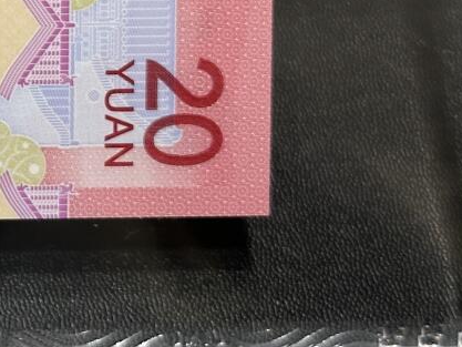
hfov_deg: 11.6
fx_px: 2149
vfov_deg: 9.0
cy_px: -135
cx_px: -290
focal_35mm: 161
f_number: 1.78
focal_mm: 6.86
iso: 125
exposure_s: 1/50
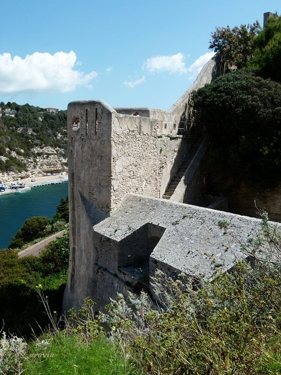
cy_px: 188
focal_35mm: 34
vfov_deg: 54.0
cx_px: 140
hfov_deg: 41.8
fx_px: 368
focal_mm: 6.2
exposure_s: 1/1000
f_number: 4
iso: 100
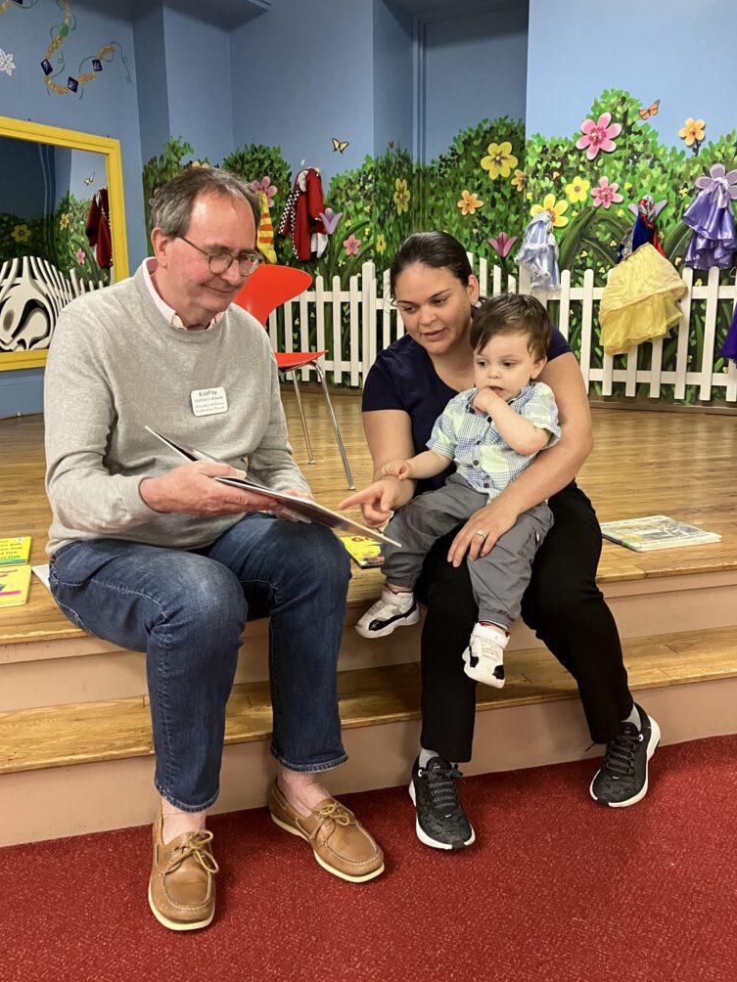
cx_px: 358
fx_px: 852
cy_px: 482
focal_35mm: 30
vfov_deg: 60.0
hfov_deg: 46.8
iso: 320
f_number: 1.8
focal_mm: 3.99
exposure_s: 1/60
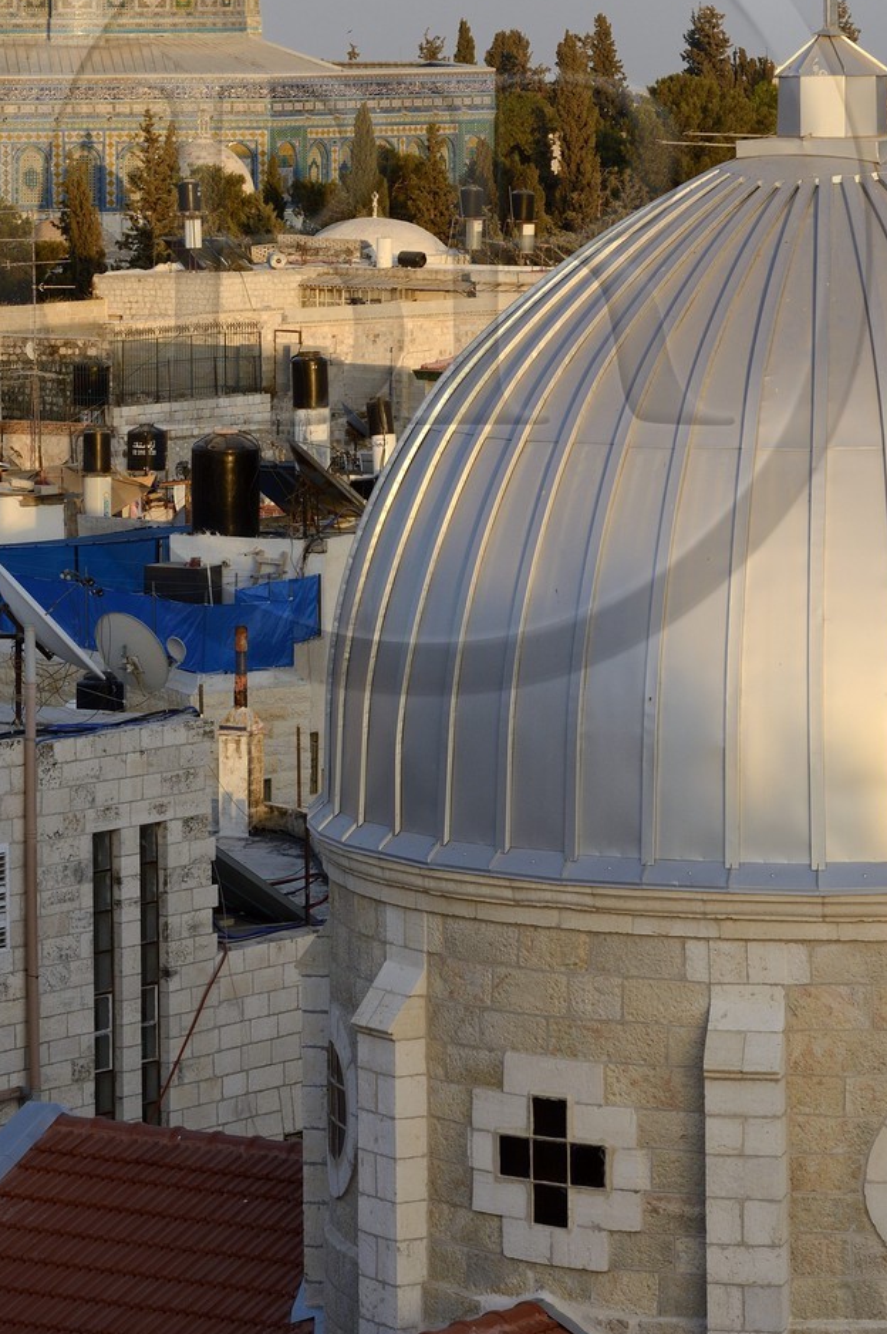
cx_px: 427
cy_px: 252
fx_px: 6440
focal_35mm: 174
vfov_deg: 11.8
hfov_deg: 7.9
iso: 400
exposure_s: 1/250
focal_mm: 102
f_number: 10
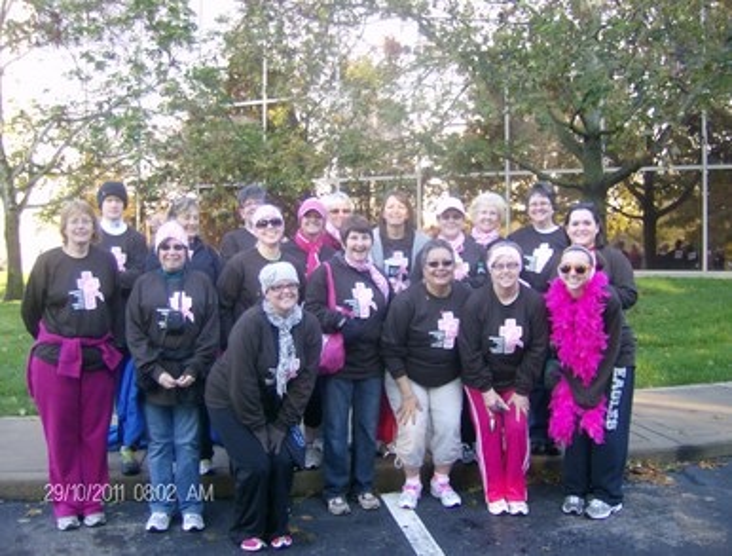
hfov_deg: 51.2
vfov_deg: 39.9
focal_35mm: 36
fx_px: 765
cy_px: 278
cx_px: 366
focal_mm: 6
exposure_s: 1/73.7
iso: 100
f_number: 2.8
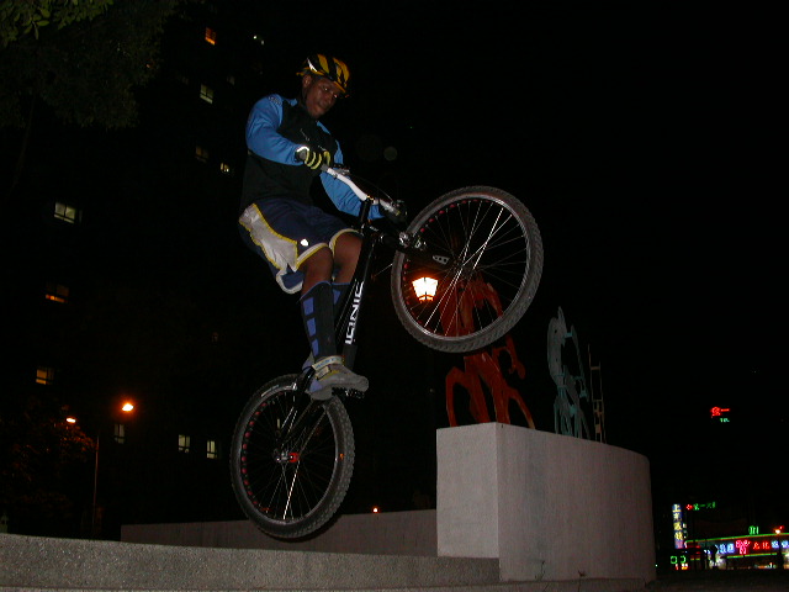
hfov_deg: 49.0
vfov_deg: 37.7
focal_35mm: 38
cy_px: 296
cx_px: 394
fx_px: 866
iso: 200
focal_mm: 7.85
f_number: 2.6
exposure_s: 1/60
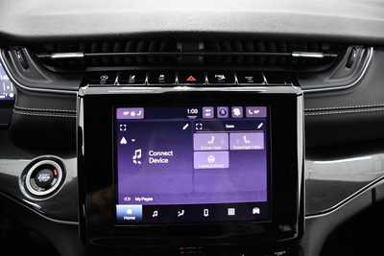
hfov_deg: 67.4
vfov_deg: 48.0
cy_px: 128
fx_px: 288
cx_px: 192
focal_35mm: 27
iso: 4000
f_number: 3.5
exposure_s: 1/60
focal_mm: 18
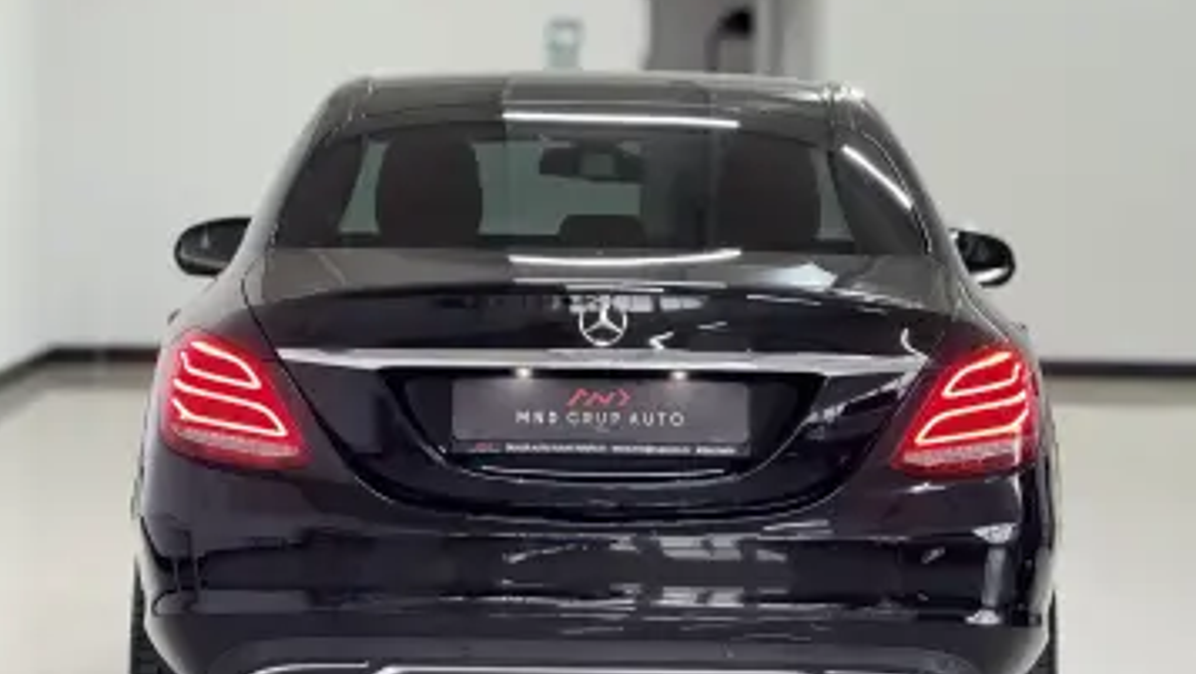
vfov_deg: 9.2
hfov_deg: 16.3
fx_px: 4187
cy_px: 412
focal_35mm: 132
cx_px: 596
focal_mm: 15.66
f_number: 2.8
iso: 400
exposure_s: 1/50
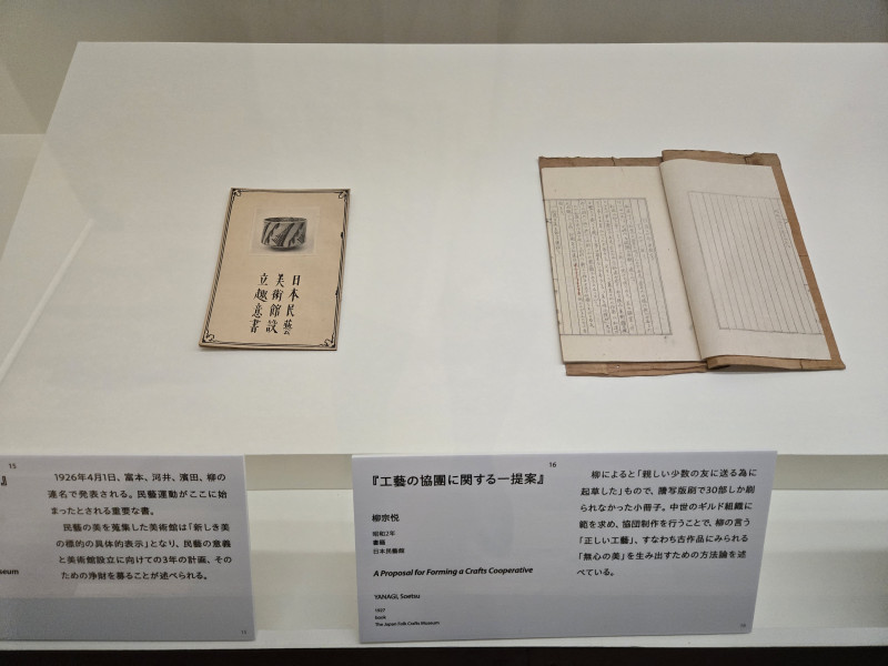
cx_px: 444
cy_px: 333
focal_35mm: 23
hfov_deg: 73.9
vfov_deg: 58.9
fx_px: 590
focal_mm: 5.4
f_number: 1.8
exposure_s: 1/120
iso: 640
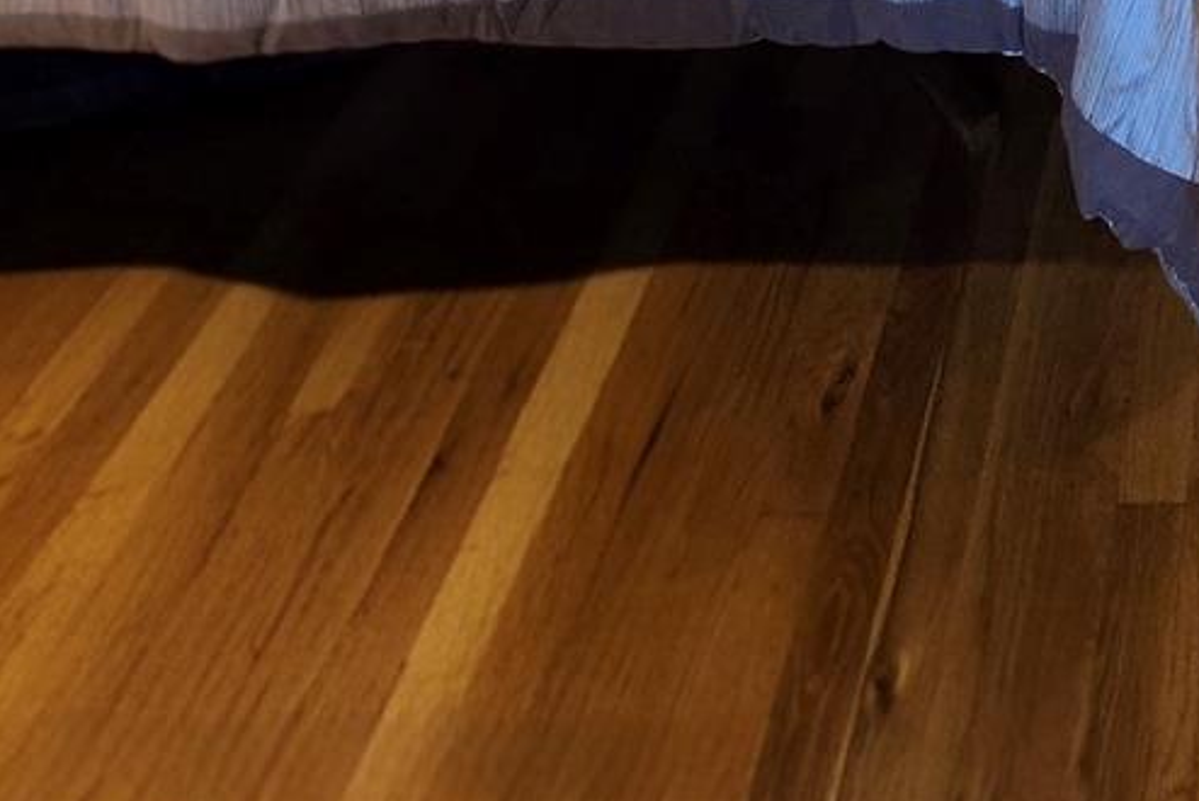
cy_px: -1034
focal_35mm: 42
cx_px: 1313
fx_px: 1400
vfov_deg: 16.2
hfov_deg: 38.5
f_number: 2.2
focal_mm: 2.2
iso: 320
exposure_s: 1/60.2
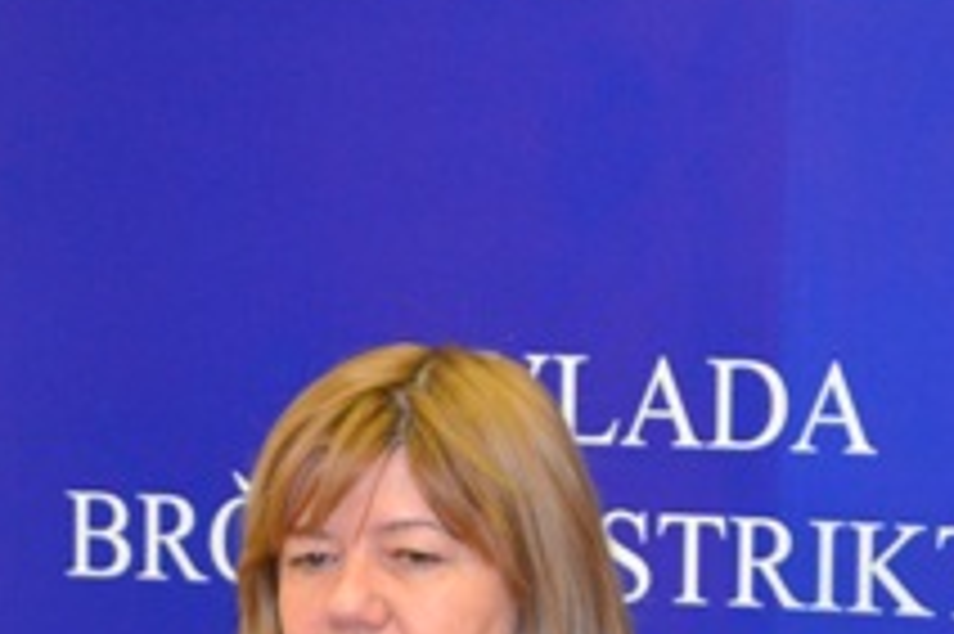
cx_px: 238
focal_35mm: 250
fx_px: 6607
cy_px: 893
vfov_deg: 5.5
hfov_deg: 8.2
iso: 1600
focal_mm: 55
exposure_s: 1/60
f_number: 5.6
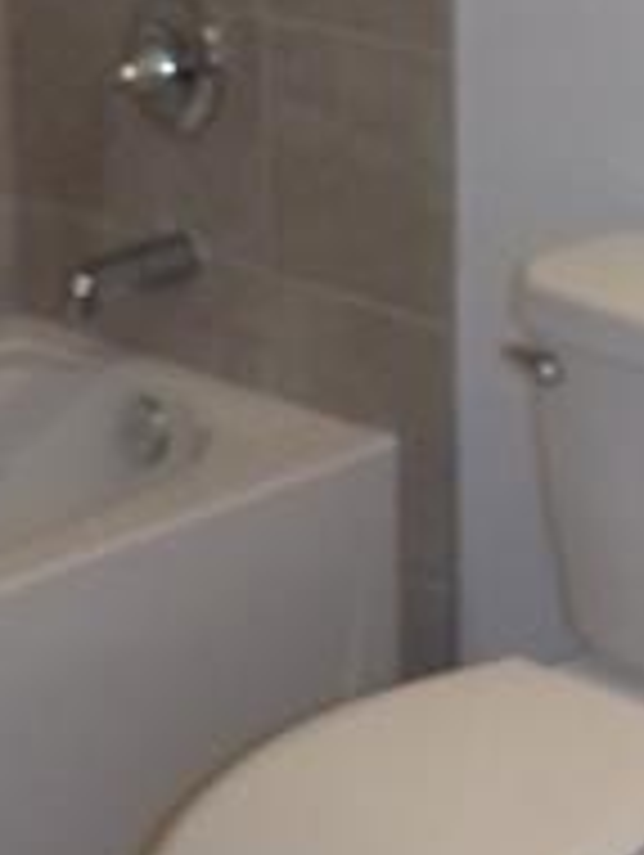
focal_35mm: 97
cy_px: -22
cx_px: 896
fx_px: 2401
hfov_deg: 14.5
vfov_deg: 19.6
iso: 200
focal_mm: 4.3
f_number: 3
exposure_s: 1/34
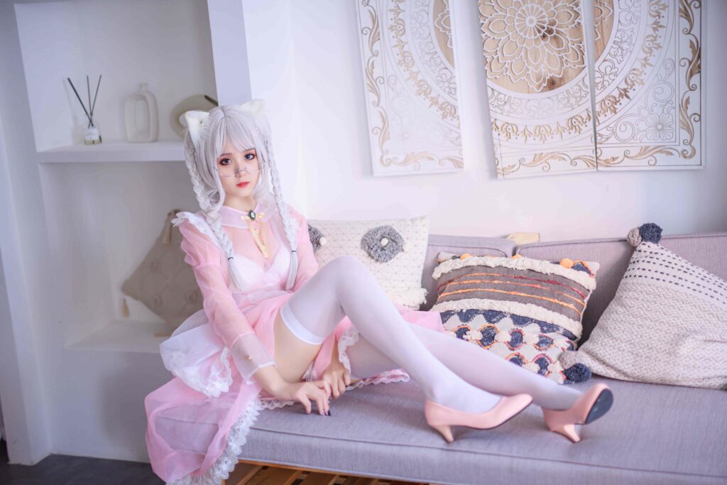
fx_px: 1010
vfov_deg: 27.0
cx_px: 364
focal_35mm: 50
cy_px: 242
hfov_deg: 39.6
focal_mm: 50
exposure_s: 1/40
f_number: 1.2
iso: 160
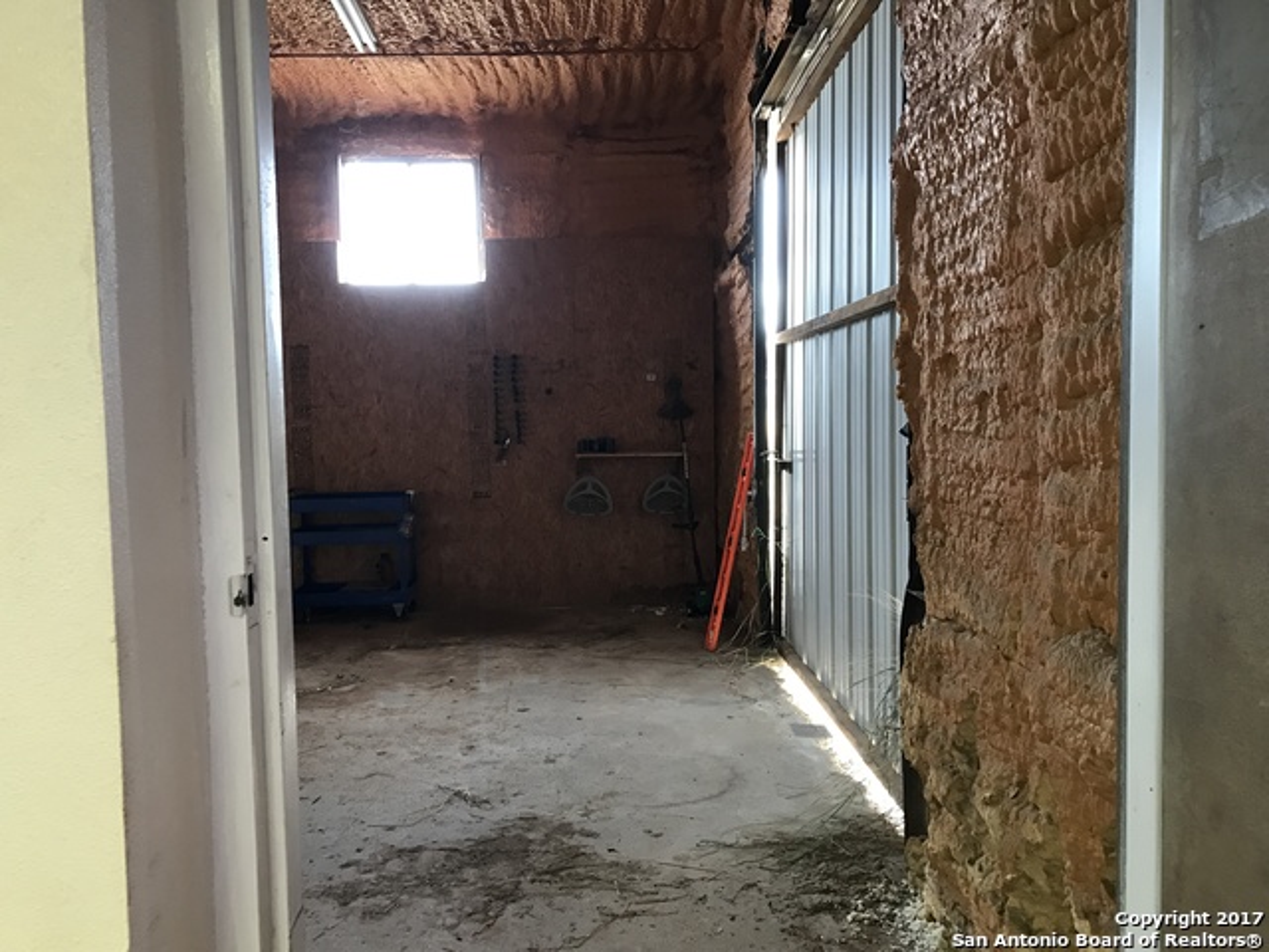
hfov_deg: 63.4
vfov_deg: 49.7
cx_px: 634
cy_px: 476
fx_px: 1026
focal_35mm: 28
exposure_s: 1/15
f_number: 1.8
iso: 50
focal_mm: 3.99
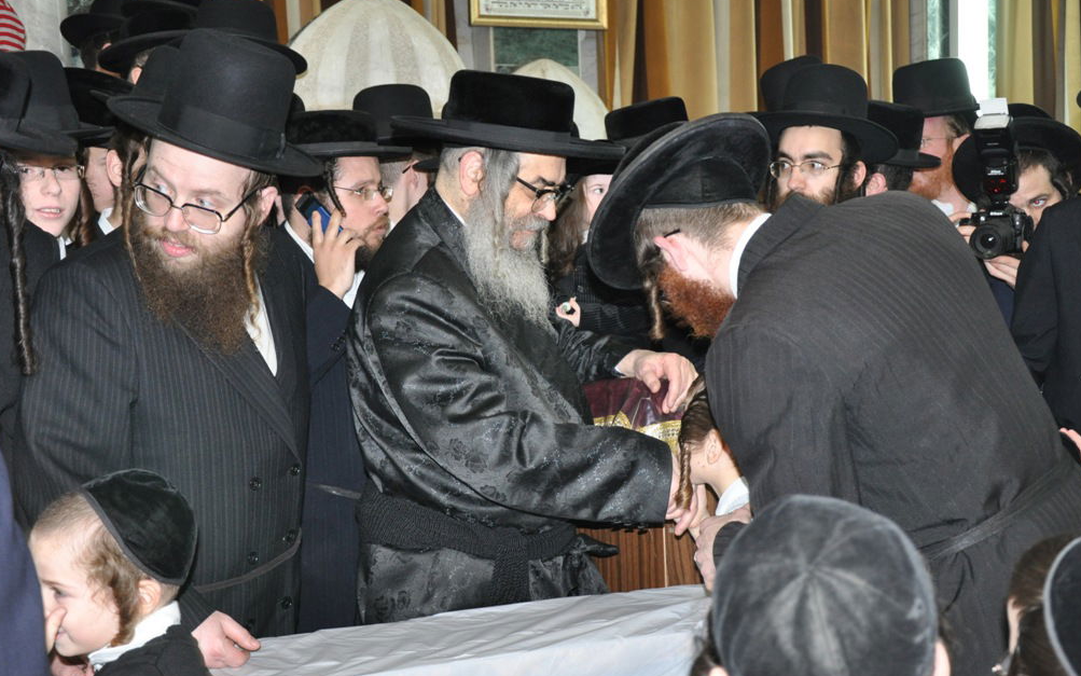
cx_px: 543
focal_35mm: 53
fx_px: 1562
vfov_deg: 24.4
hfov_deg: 38.2
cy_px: 359
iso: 800
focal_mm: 34
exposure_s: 1/60
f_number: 4.2
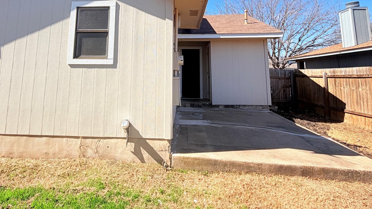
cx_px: 168
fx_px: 227
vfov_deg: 46.8
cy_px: 41
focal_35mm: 23
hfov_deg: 78.5
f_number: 2.2
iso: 20
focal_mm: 2.22
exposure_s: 1/770
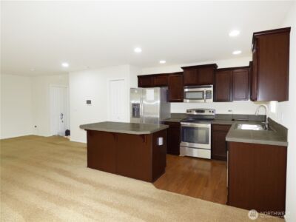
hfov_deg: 81.7
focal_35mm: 20
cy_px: 111
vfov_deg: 66.0
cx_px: 148
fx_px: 171
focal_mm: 3.58
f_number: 2.8
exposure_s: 1/30
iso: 100
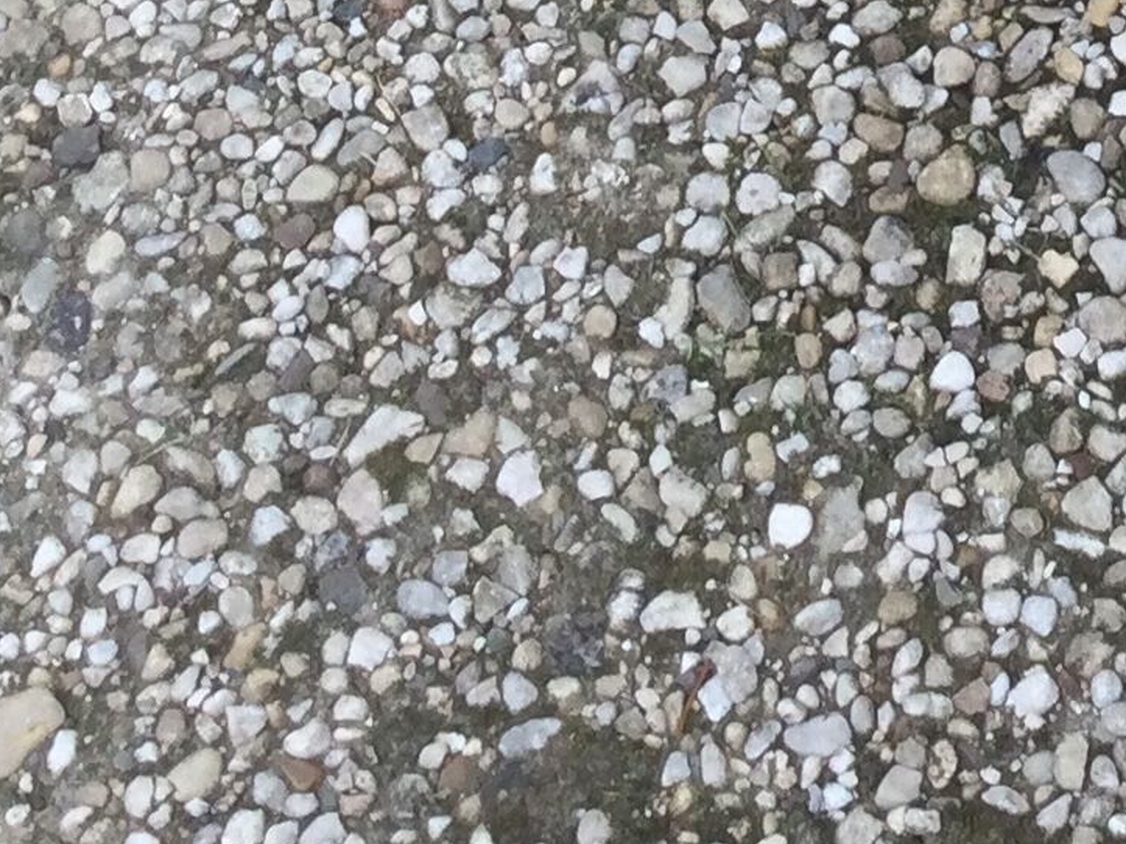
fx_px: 4553
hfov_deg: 13.7
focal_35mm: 140
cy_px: -856
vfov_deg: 9.8
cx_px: 1389
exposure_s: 1/100
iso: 25
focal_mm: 3.3
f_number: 2.4
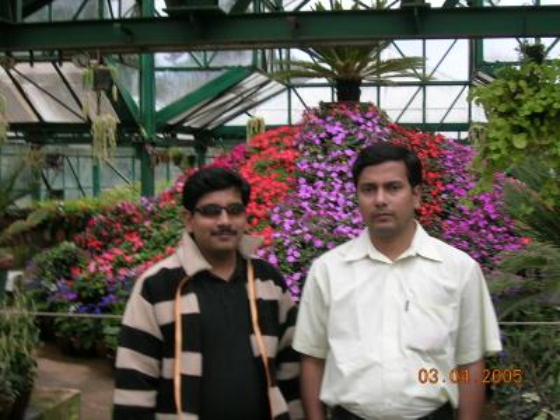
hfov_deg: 33.8
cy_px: 210
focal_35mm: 57
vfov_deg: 25.7
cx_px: 280
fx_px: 922
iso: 50
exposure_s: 1/45.2
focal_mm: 8.6
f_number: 3.4
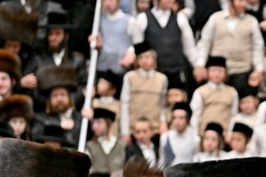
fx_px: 1560
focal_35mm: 211
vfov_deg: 6.5
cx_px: 367
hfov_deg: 9.5
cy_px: 213
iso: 200
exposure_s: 1/250
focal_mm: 70
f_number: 2.8
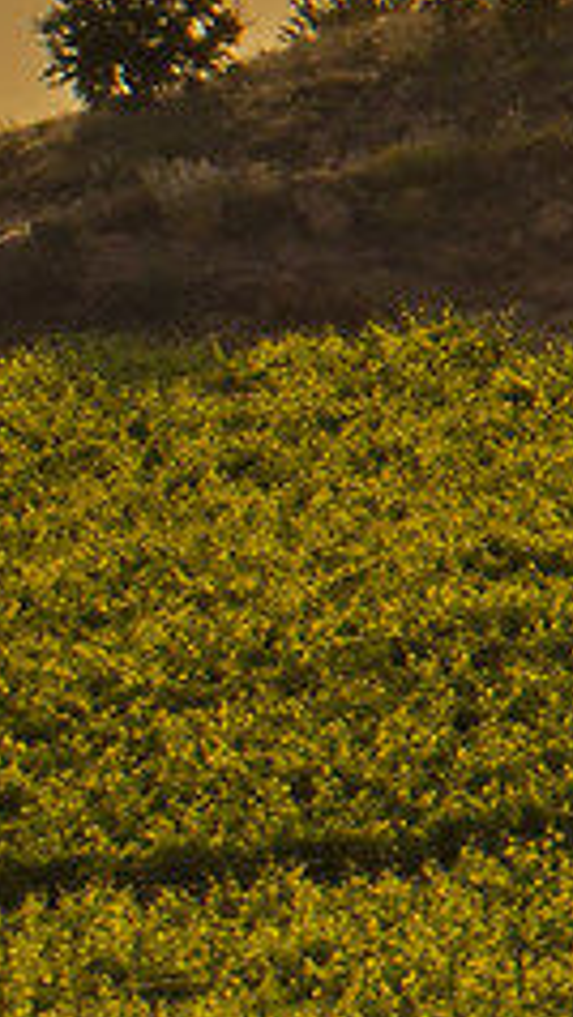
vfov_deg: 2.8
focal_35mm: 761
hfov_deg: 1.6
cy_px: -637
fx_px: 20541
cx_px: 3263
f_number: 11
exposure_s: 1/800
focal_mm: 48
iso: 200
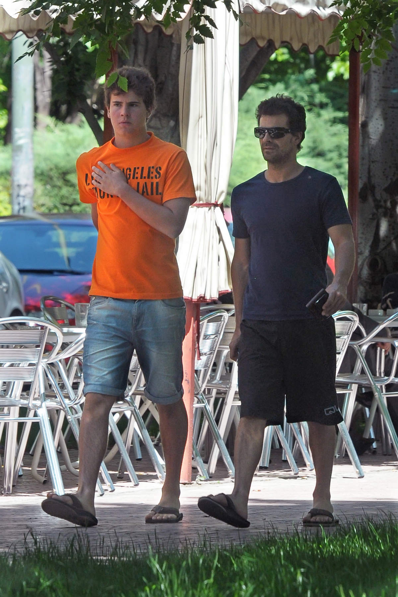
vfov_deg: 8.3
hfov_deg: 5.6
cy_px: 298
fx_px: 4104
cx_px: 199
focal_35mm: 248
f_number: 7.1
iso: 400
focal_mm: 165
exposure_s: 1/250
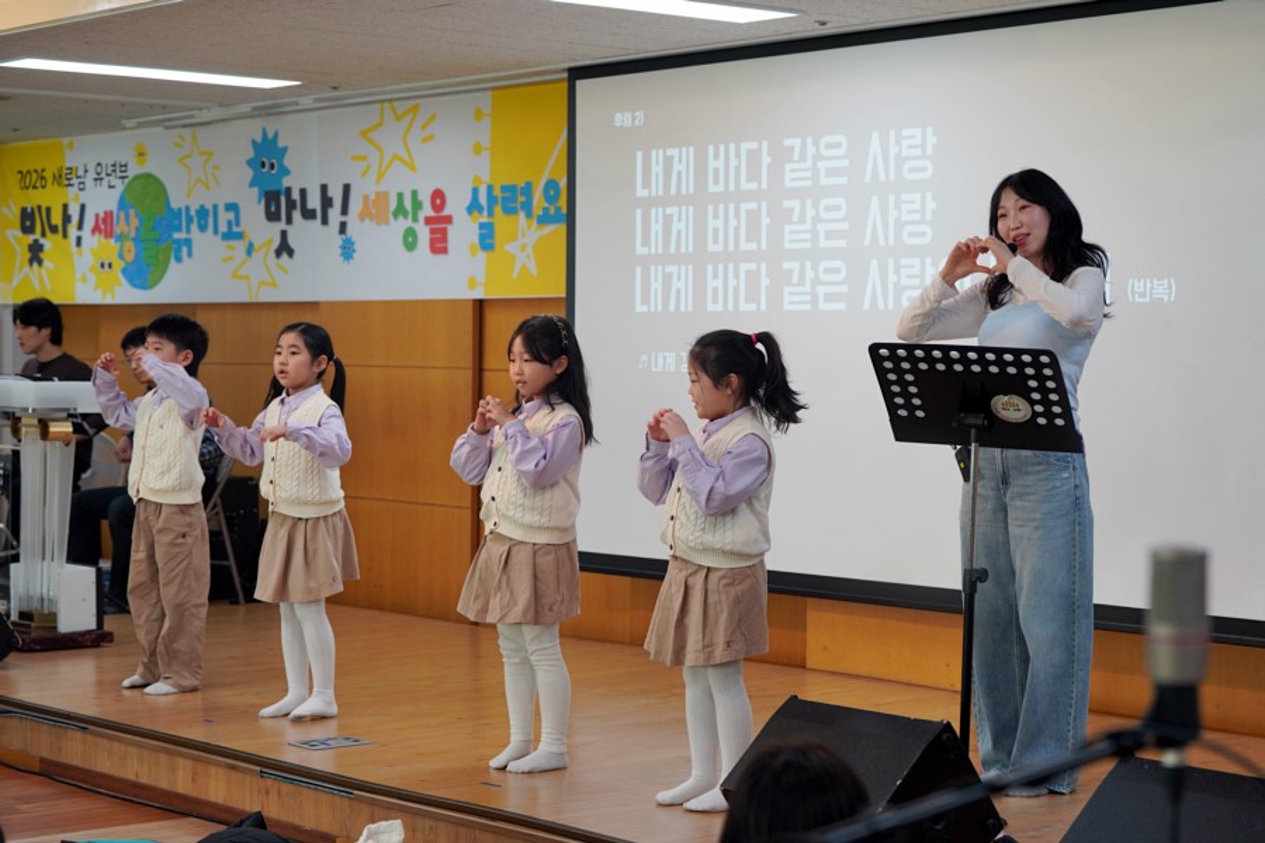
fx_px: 2460
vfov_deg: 19.5
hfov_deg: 28.8
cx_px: 632
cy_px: 422
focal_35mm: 70
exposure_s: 1/160
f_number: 4
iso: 500
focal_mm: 70
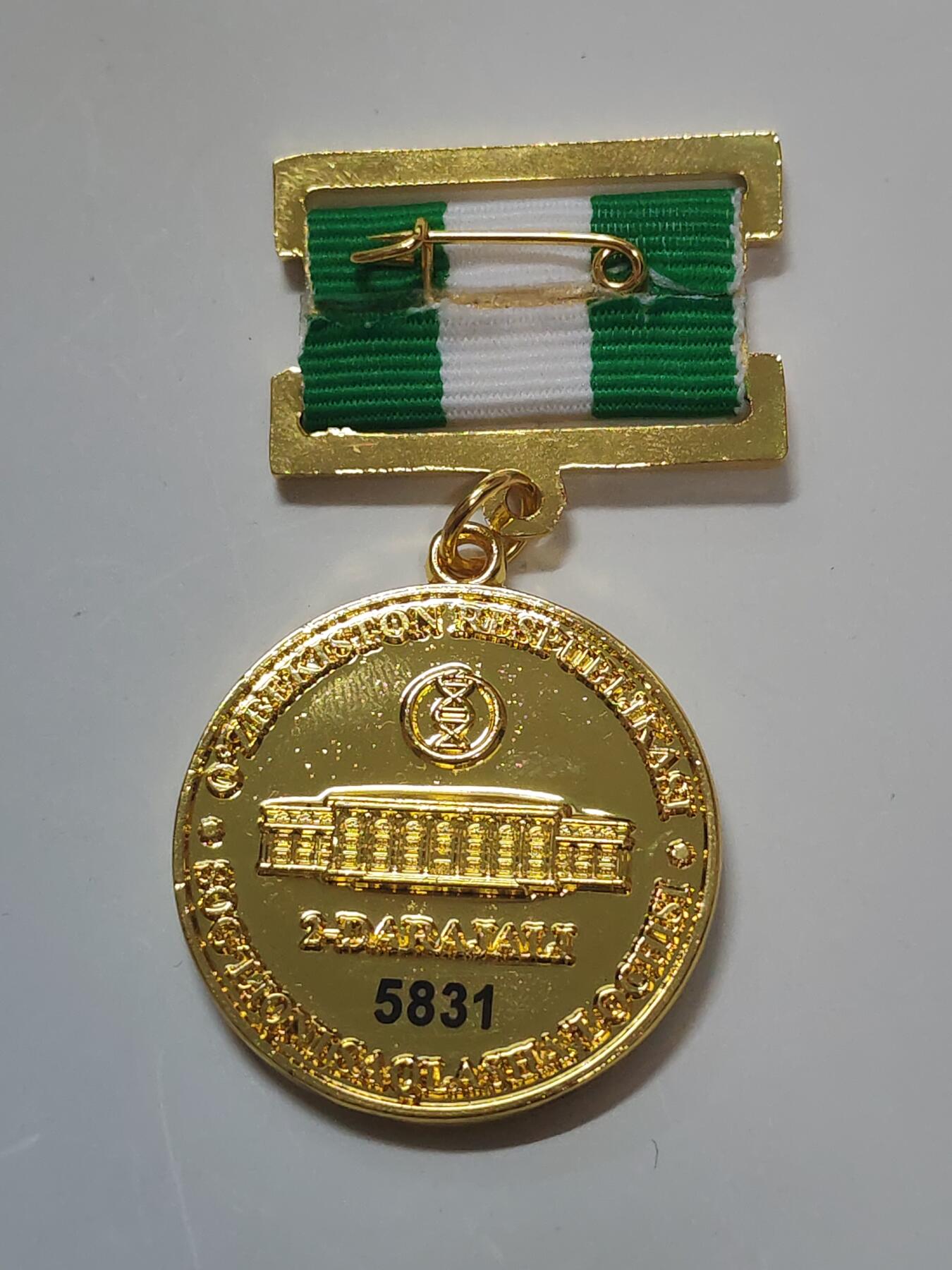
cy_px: 635
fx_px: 2493
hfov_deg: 21.6
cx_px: 476
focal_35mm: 68
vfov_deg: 28.6
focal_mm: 5.52
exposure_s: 1/33
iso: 400
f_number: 1.95
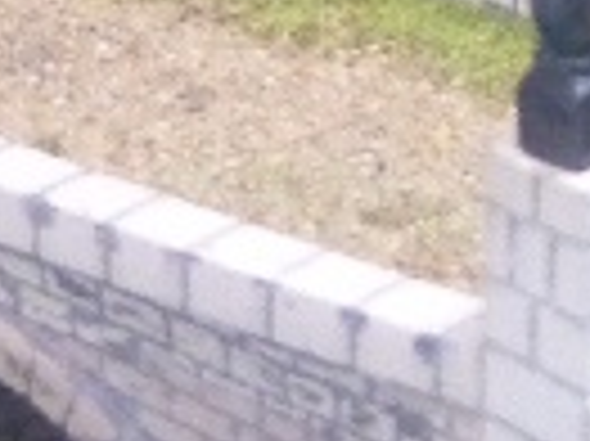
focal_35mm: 380
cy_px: -1053
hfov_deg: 5.2
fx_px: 6471
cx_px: 689
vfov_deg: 3.8
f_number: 2.8
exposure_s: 1/60
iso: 400
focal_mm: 10.1
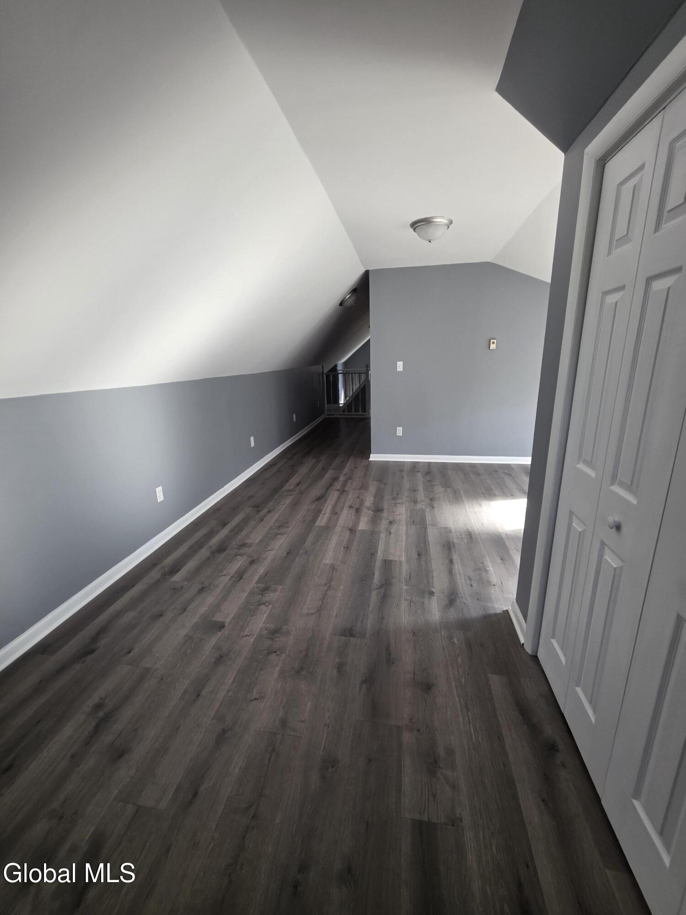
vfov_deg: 106.2
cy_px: 458
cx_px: 343
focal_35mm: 13
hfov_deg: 89.9
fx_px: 344
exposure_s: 1/120
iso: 125
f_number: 1.9
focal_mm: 2.2
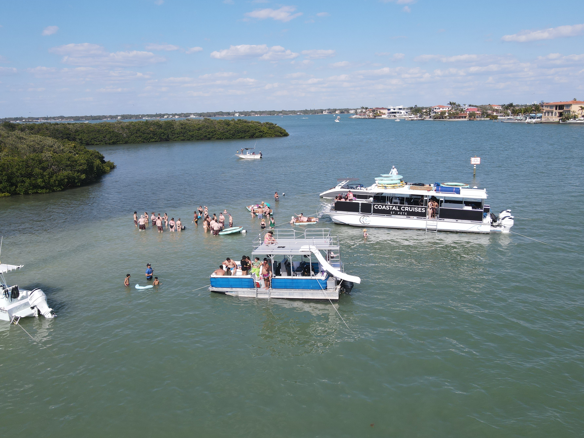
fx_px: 456
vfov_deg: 51.3
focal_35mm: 27
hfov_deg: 65.3
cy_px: 208
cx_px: 288
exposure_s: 1/725
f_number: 2.8
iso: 110
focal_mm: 4.5
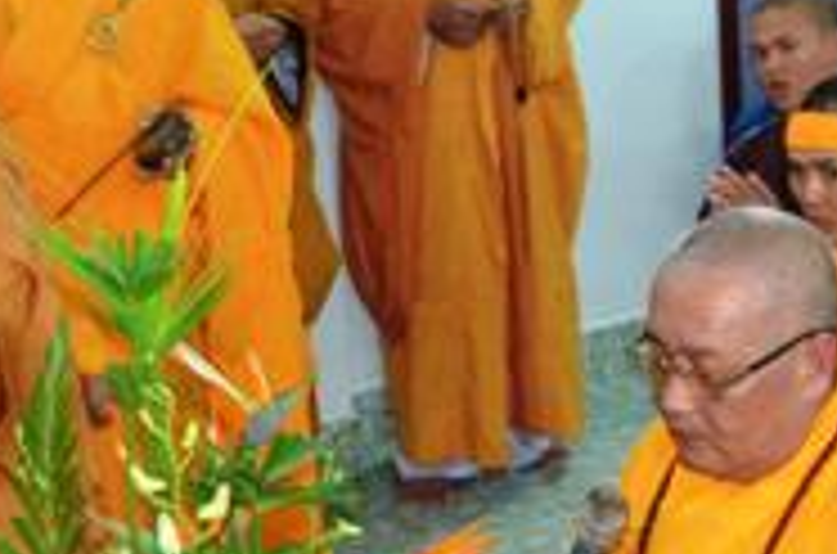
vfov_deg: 14.6
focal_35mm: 93
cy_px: 176
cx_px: 981
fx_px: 2157
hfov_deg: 20.6
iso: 3600
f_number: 5.6
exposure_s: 1/60
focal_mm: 18
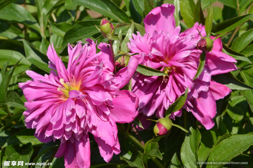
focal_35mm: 210
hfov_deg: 9.8
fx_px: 1475
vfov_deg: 6.5
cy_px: 84
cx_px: 126
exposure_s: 1/250
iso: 400
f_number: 18
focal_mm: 140
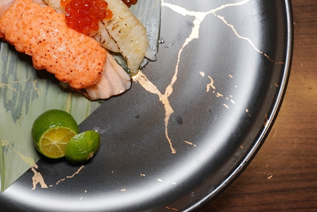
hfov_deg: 29.2
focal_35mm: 68
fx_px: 599
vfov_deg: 19.7
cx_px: 83
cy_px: 31
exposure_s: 1/60
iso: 200
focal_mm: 34
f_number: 4
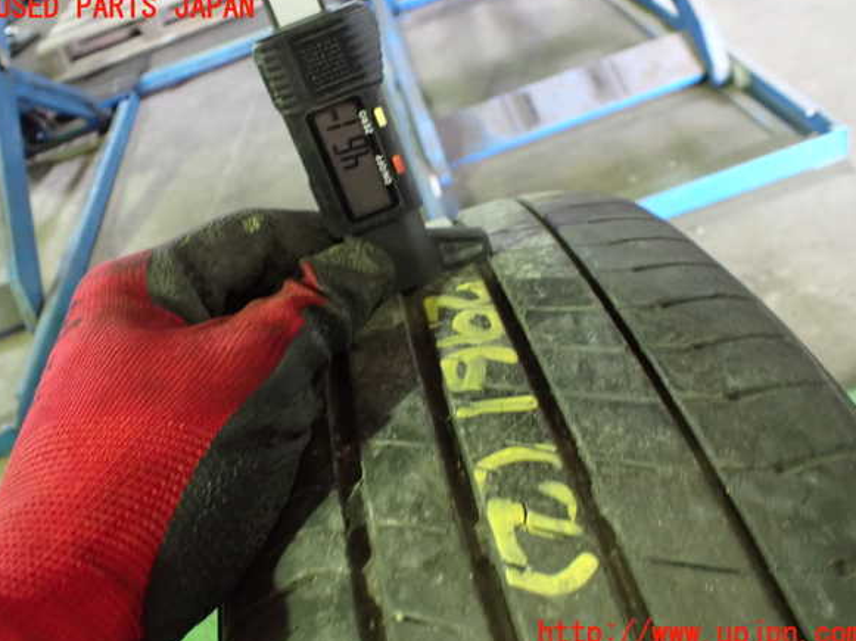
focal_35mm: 31
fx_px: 766
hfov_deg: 58.4
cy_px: 321
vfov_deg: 45.4
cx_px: 429
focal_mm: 5.4
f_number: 2.3
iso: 1250
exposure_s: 1/30
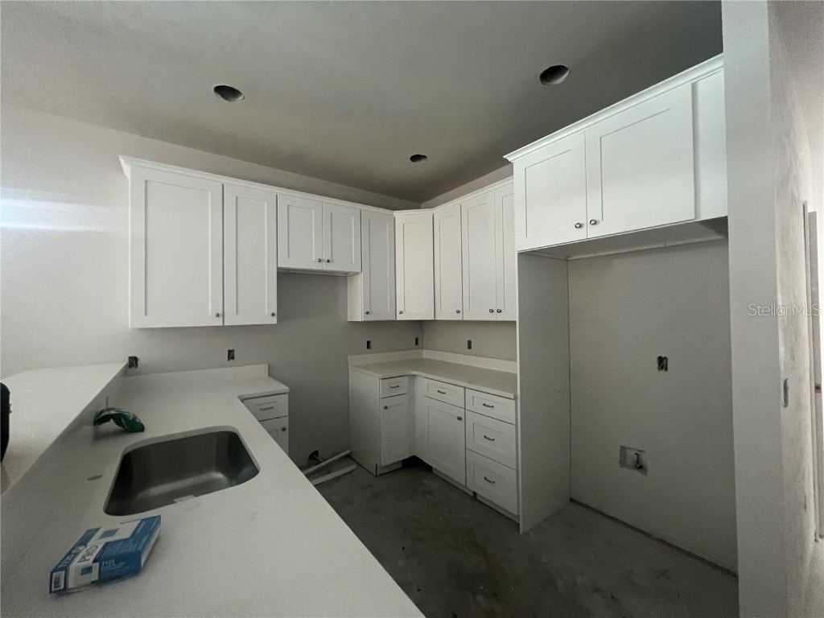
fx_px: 309
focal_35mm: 13
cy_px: 309
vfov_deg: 89.9
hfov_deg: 106.2
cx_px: 412
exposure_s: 1/60
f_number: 1.8
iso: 500
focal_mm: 1.57
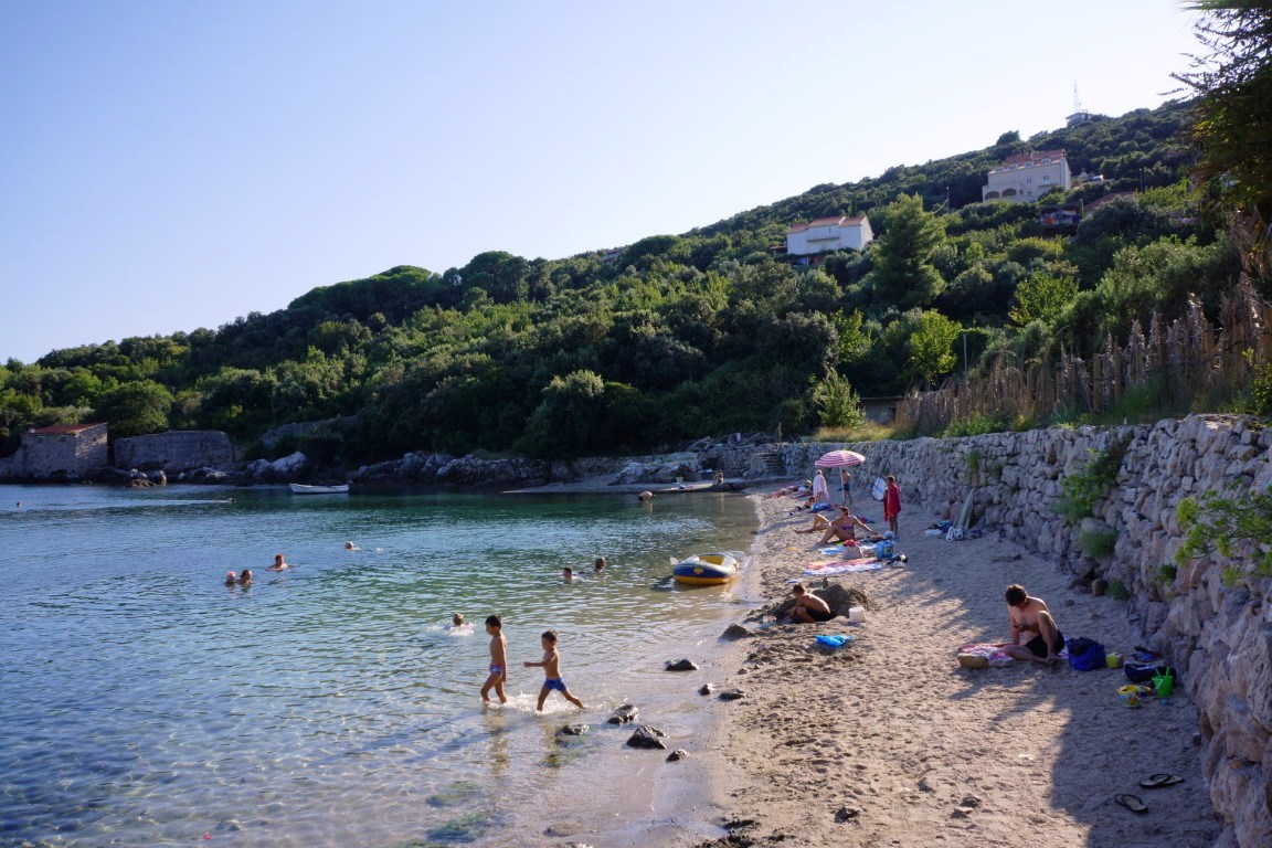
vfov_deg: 47.9
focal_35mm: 27
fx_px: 954
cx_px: 636
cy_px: 424
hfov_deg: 67.4
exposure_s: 1/125
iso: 100
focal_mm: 18
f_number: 13
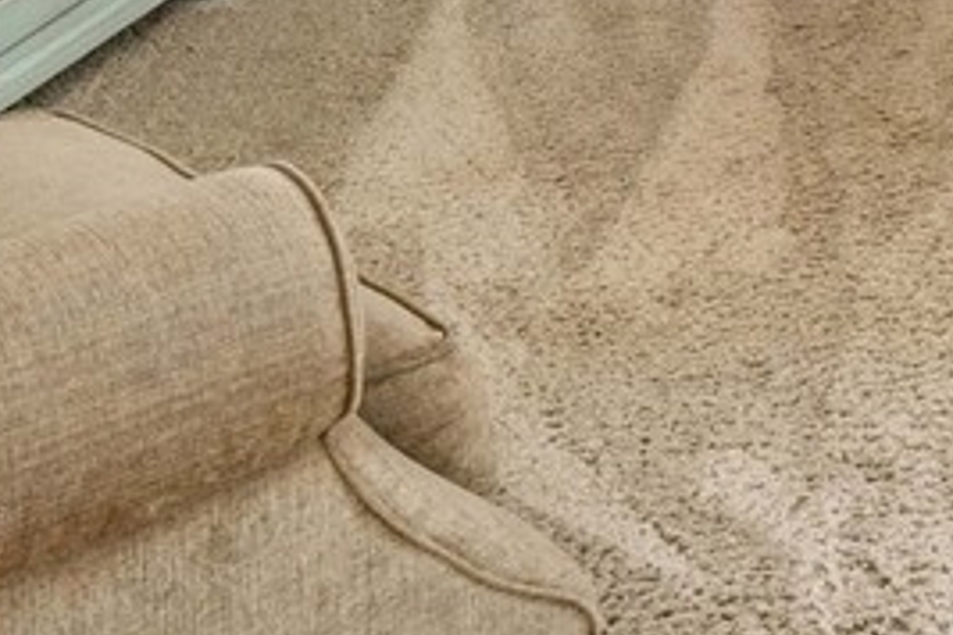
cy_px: -740
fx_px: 2356
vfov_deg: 12.8
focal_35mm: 89
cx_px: 1322
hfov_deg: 20.4
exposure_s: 1/3
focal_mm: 14
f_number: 6.7
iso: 1000
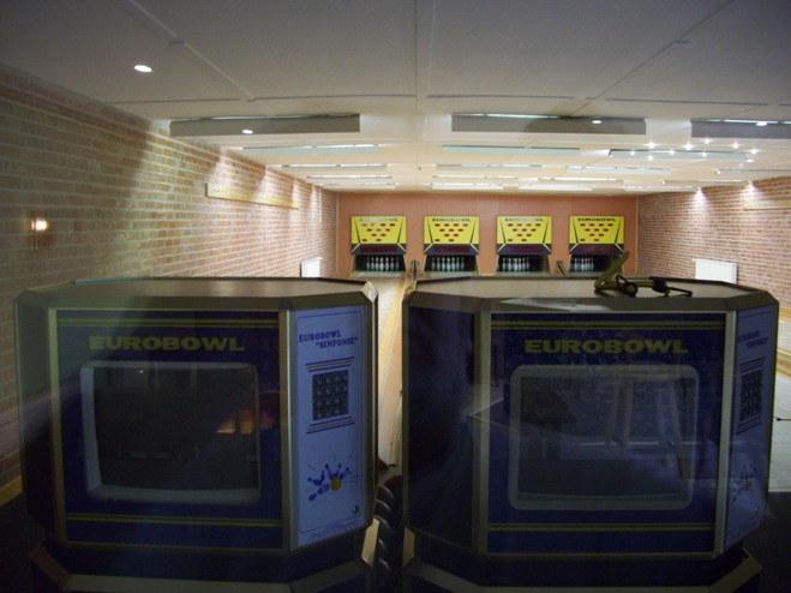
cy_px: 296
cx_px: 396
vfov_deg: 41.8
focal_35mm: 34
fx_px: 777
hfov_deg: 54.0
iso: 160
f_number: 2.9
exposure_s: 1/8
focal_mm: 5.7
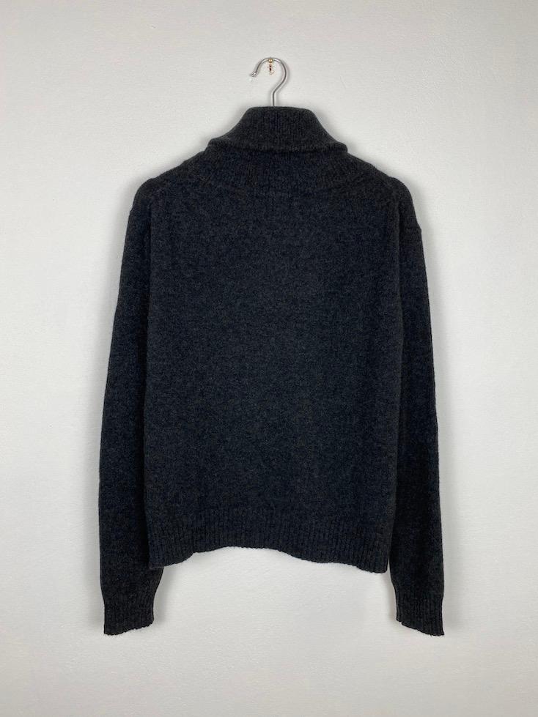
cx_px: 269
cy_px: 358
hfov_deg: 53.1
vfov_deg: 67.3
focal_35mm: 26
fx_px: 539
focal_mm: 4.25
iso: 64
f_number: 1.8
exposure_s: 1/100
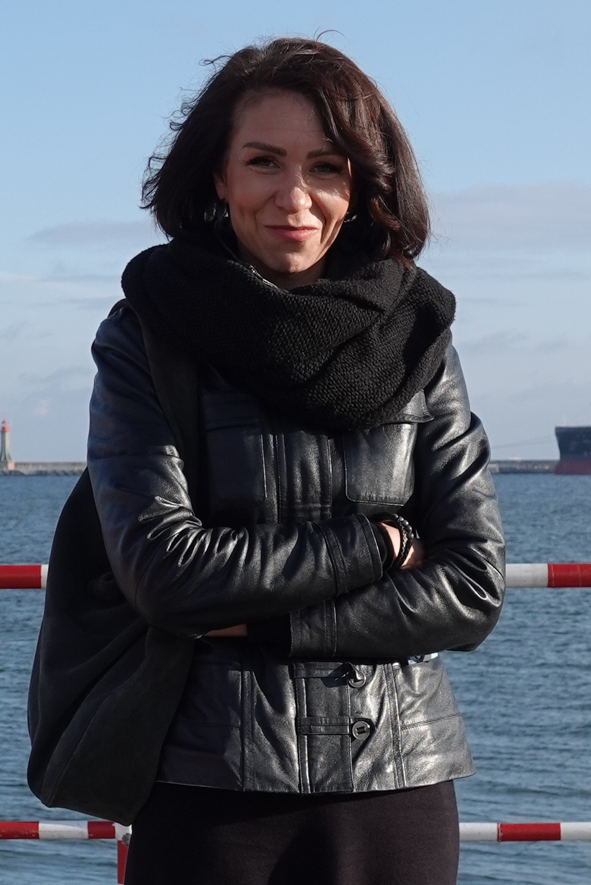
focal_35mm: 37
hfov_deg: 35.9
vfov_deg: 51.9
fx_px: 911
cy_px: 442
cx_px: 296
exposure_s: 1/1000
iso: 100
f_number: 3.2
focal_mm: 13.7
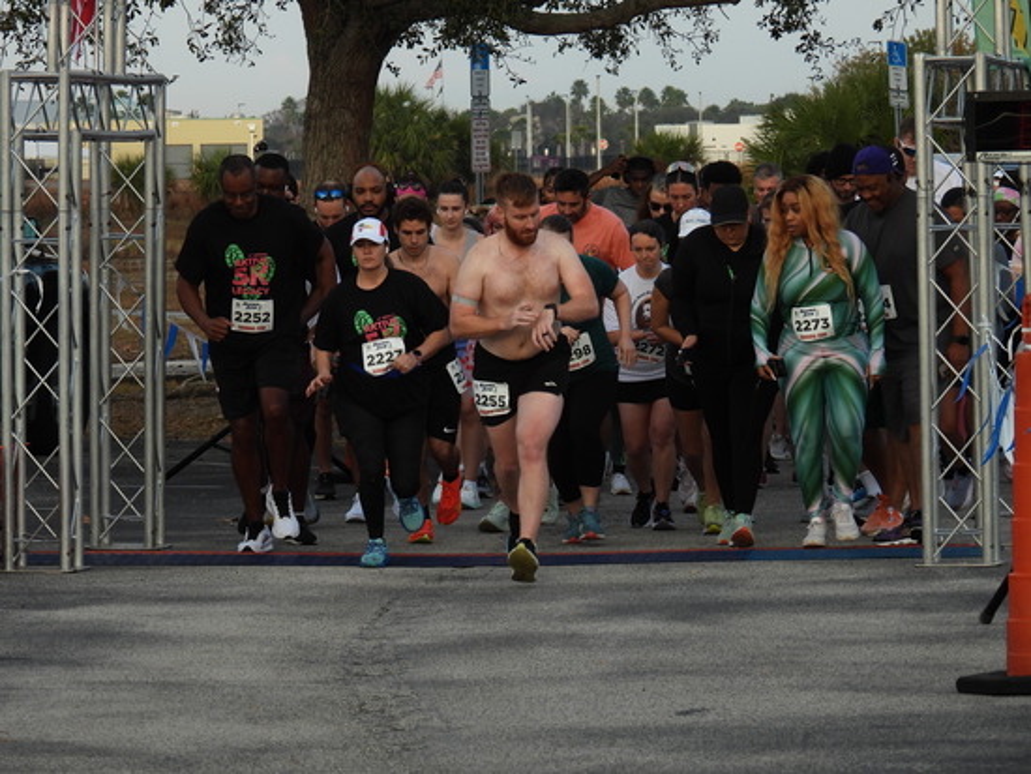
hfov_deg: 8.2
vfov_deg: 6.2
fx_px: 7151
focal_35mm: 240
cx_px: 516
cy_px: 387
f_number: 4.5
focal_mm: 42.8
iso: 180
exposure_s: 1/250
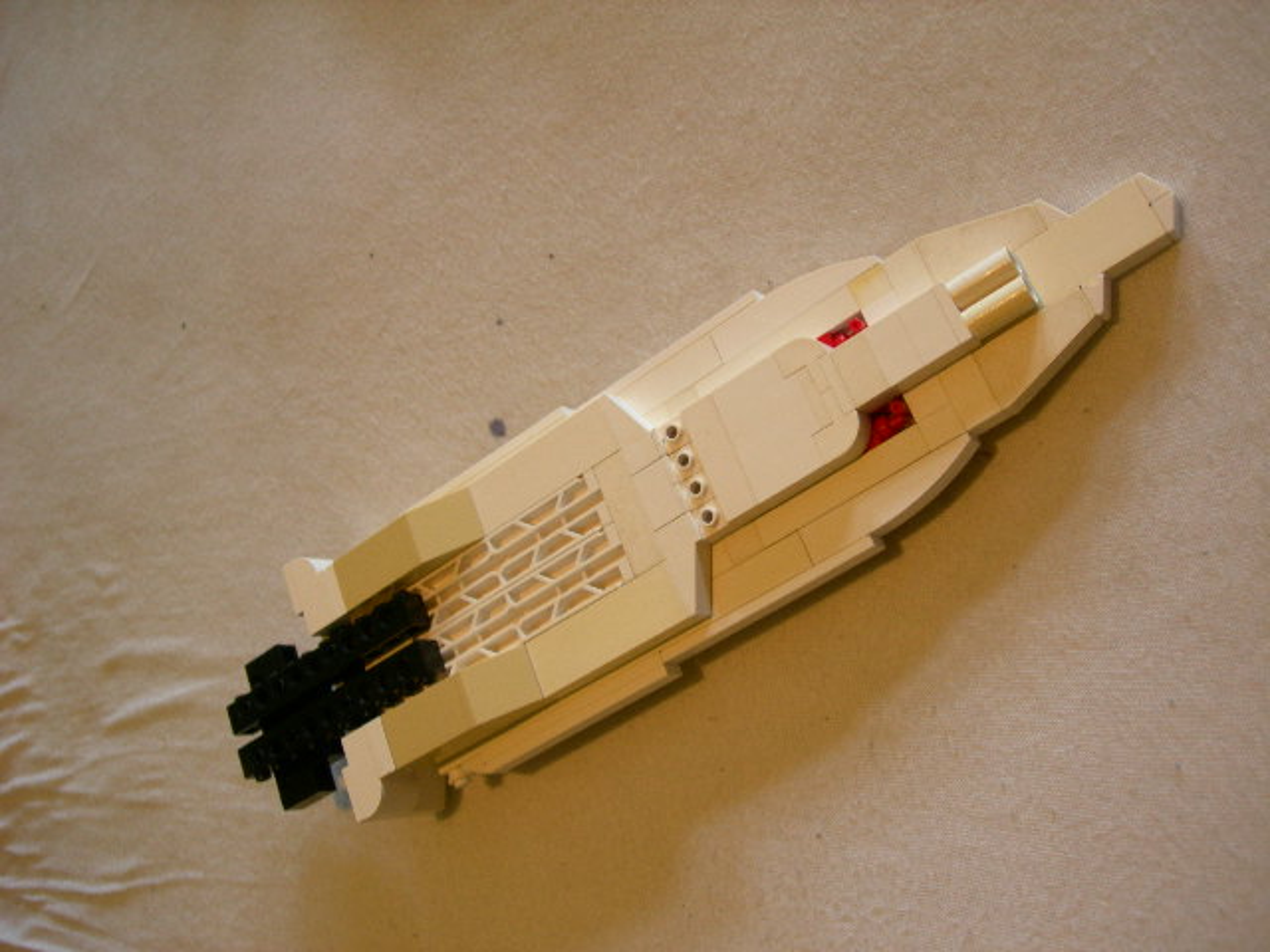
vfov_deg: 37.7
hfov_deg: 49.0
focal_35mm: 38
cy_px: 476
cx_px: 635
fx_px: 1394
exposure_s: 1/5.3
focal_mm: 7.8
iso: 200
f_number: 2.8
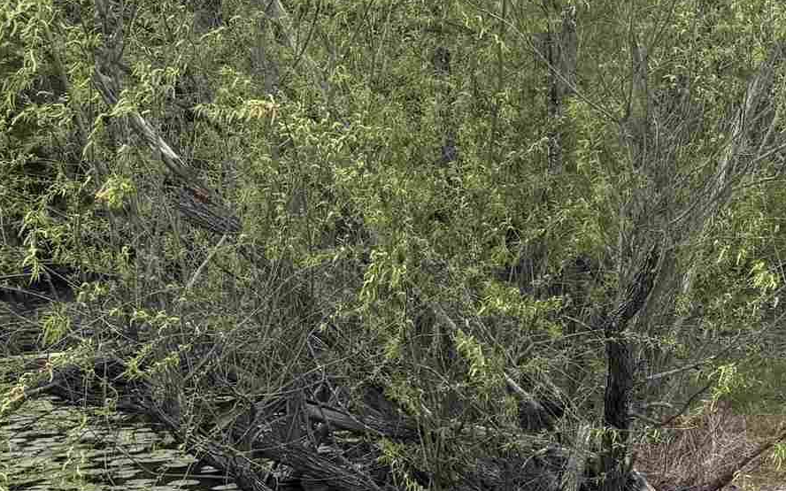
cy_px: 288
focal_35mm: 88
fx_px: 1885
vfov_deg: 14.8
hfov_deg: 19.7
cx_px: 1256
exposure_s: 1/2445
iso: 100
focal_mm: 6.76
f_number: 1.78
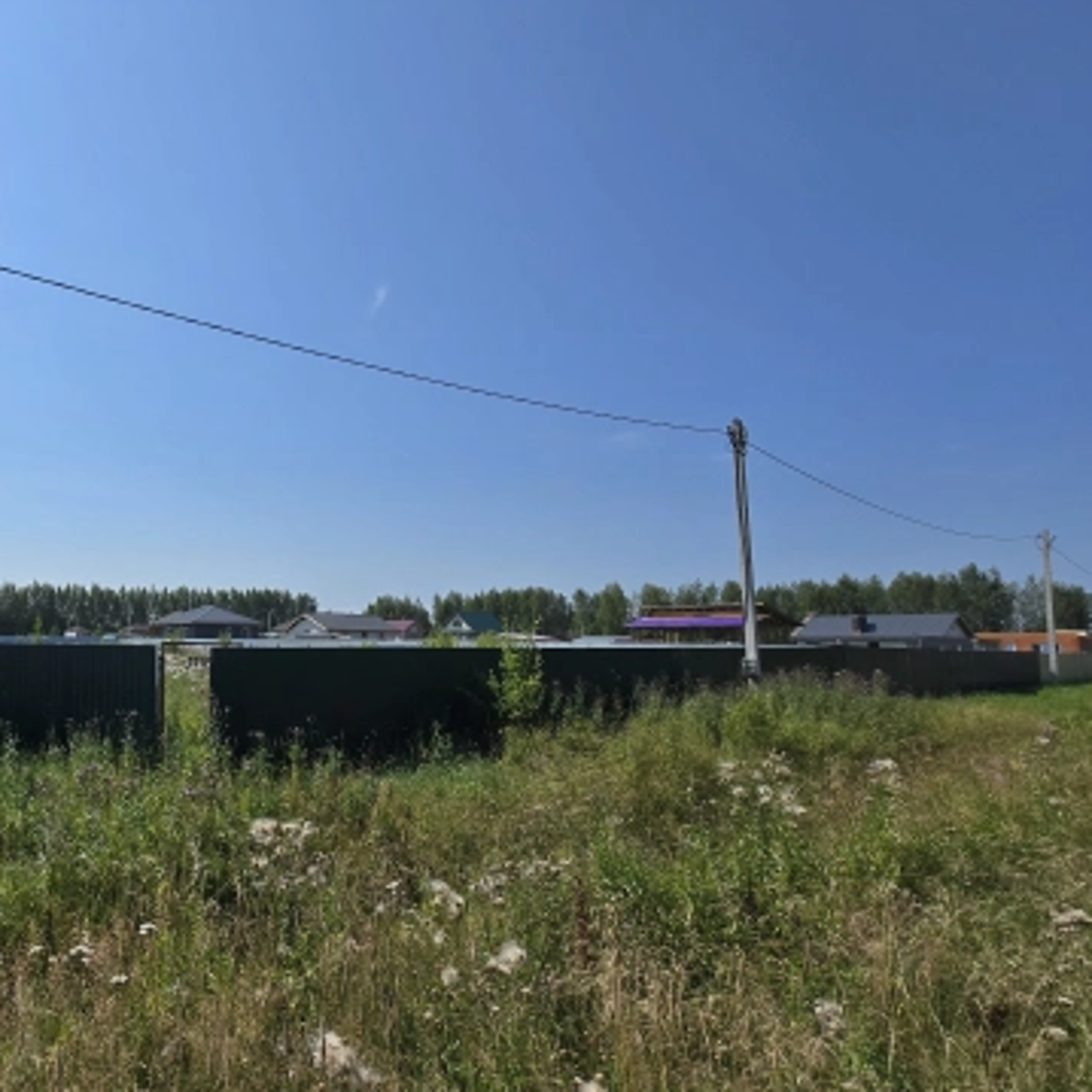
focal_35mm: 20
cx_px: 186
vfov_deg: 74.7
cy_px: 581
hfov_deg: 66.4
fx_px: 714
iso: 50
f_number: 2.2
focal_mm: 2.2
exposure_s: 1/4279
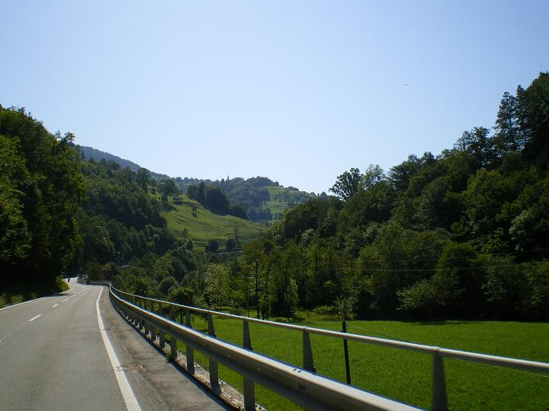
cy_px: 206
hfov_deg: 49.0
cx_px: 274
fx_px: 603
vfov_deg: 37.7
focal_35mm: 38
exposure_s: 1/500
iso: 64
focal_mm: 6.3
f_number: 4.6
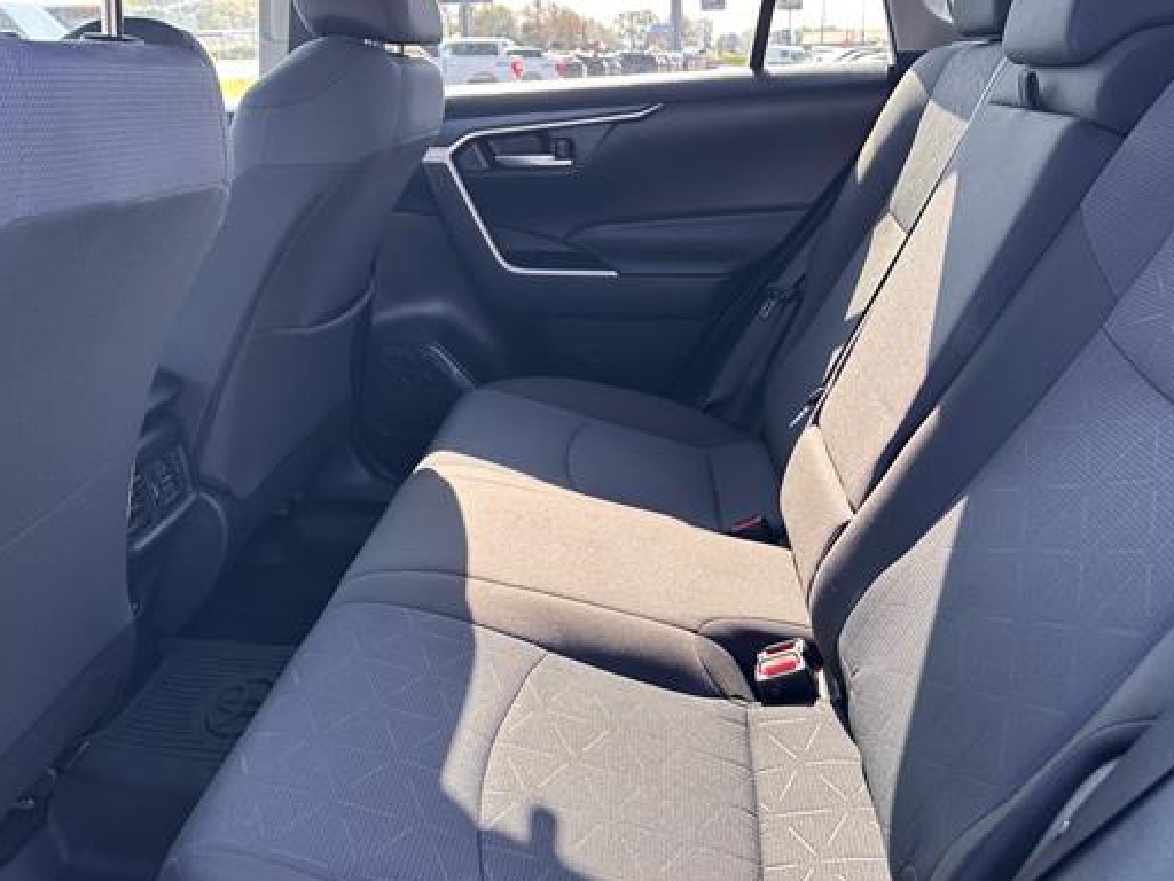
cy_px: 418
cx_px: 566
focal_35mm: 30
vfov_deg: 46.8
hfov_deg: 59.9
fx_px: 1017
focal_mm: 6.86
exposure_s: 1/161
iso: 80
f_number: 1.78
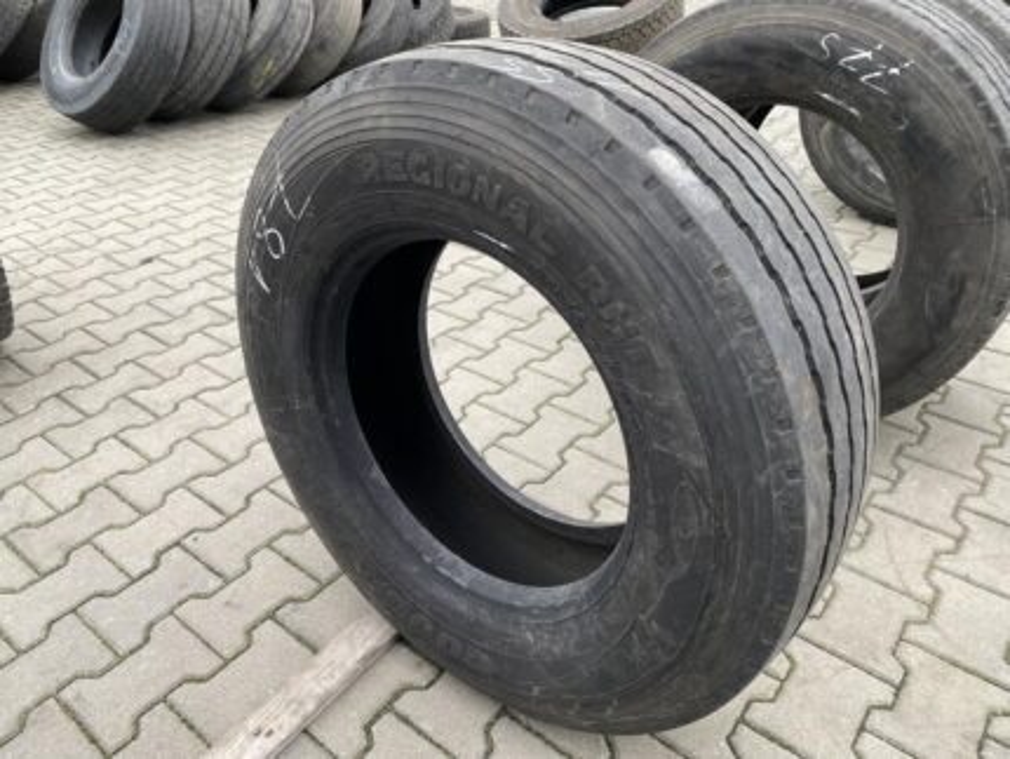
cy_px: 380
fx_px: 759
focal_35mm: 26
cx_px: 505
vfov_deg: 53.1
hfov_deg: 67.3
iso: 100
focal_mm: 4.25
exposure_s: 1/121
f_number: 1.8
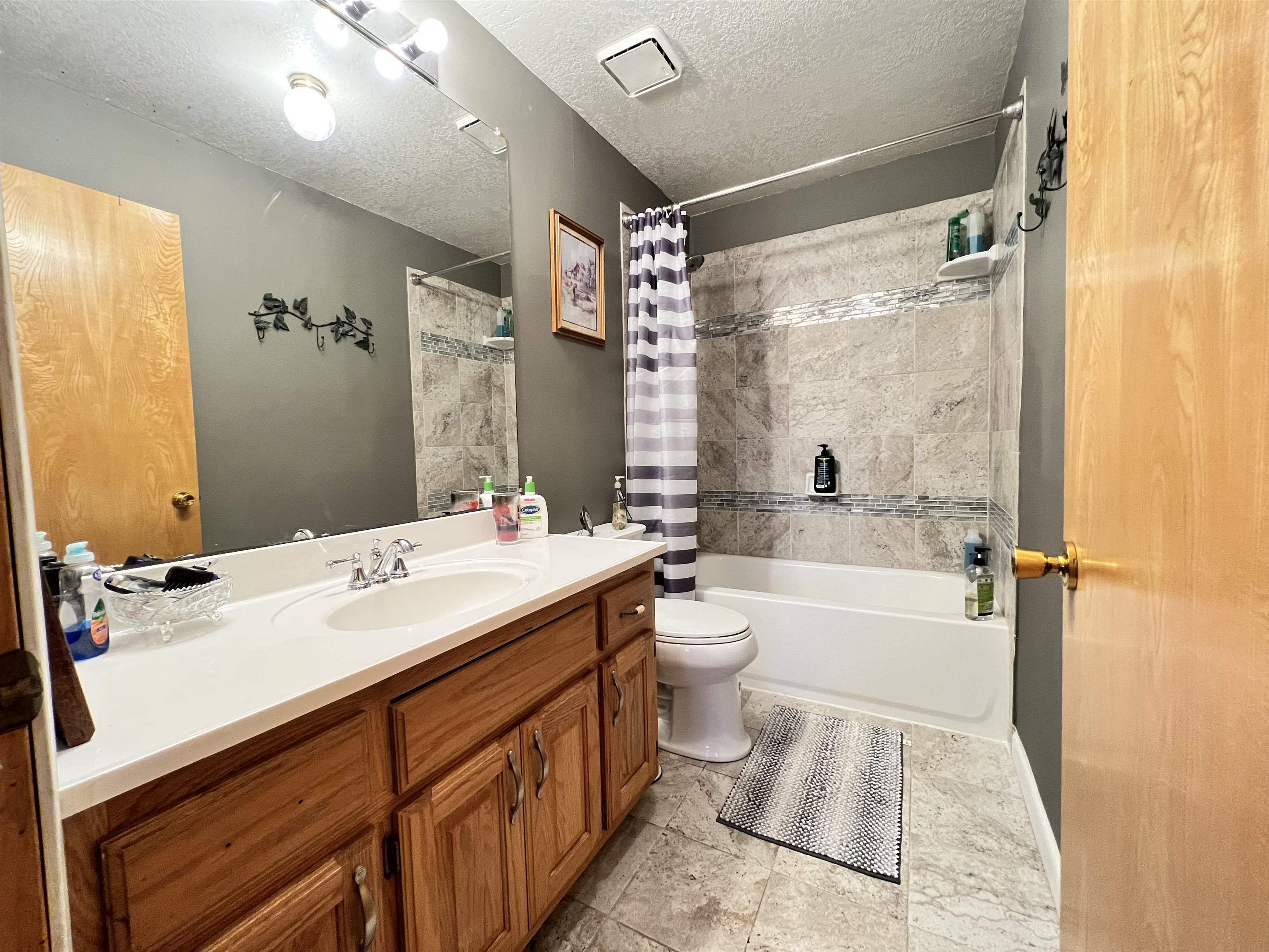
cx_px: 634
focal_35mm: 13
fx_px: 477
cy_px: 476
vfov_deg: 89.9
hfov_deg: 106.2
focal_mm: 1.57
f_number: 1.8
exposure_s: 1/60
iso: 400
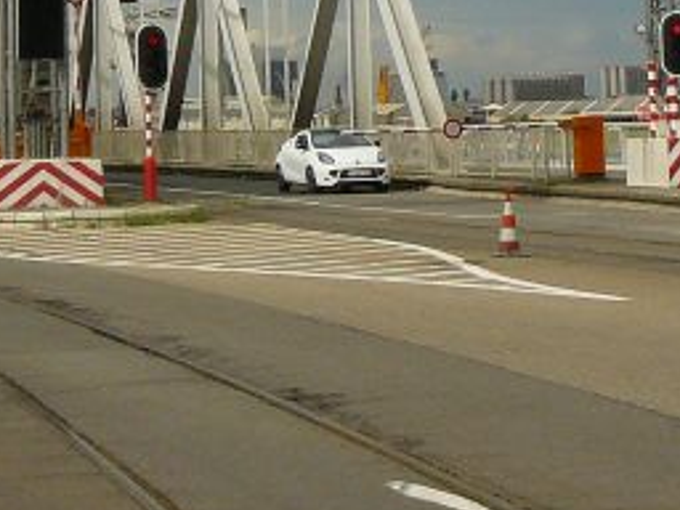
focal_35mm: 144
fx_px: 2829
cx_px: 191
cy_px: -226
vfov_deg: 10.0
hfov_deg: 13.7
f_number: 7.1
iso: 100
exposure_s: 1/500
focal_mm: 6
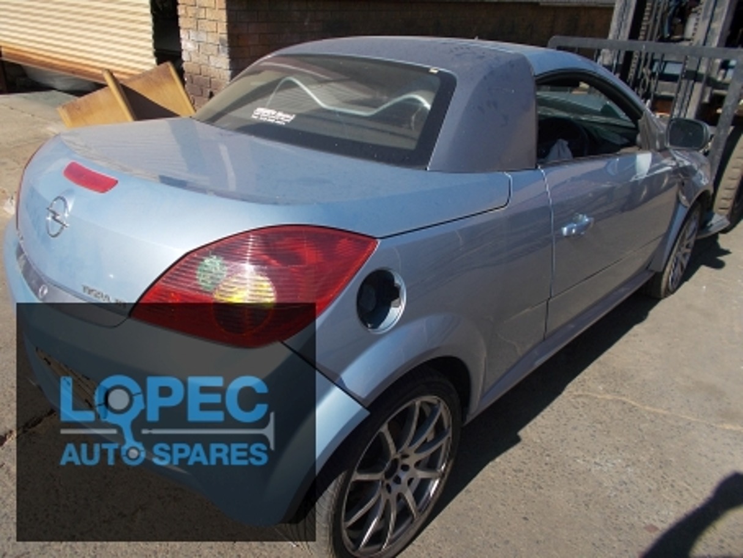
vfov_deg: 53.1
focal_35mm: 26
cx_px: 372
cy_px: 279
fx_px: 558
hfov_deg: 67.3
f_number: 8
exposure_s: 1/160
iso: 80
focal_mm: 4.6
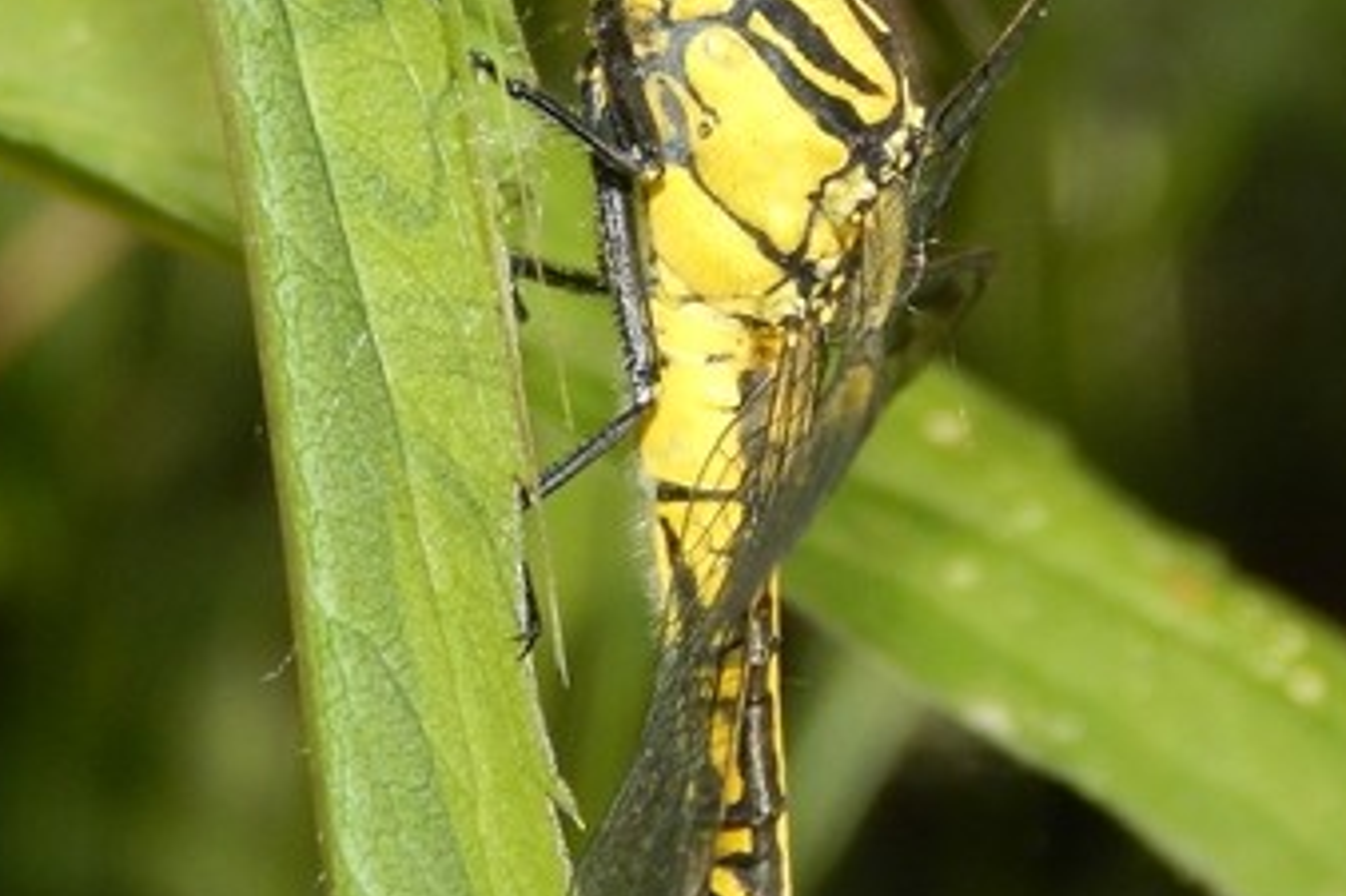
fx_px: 16928
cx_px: 769
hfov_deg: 4.6
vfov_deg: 3.0
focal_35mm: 453
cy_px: 585
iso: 180
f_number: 10.5
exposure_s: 1/200
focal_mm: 32.8
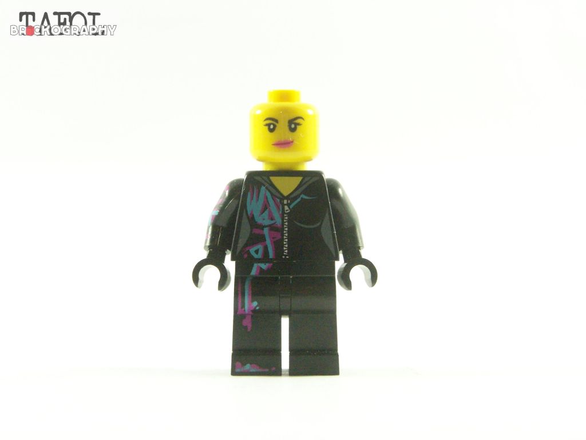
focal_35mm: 82
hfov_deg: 23.8
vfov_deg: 18.0
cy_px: 220
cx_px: 293
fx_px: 1388
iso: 400
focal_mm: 13.7
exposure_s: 1/60
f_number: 4
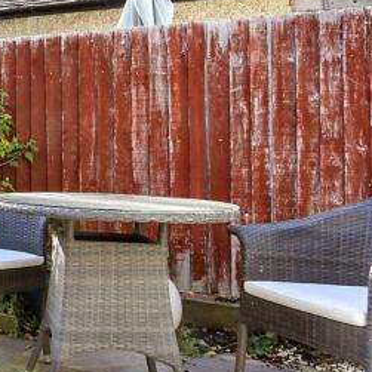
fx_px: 632
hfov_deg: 23.4
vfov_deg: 32.6
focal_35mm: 52
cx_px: -236
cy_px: 140
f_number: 8
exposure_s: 1/80
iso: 160
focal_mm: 10
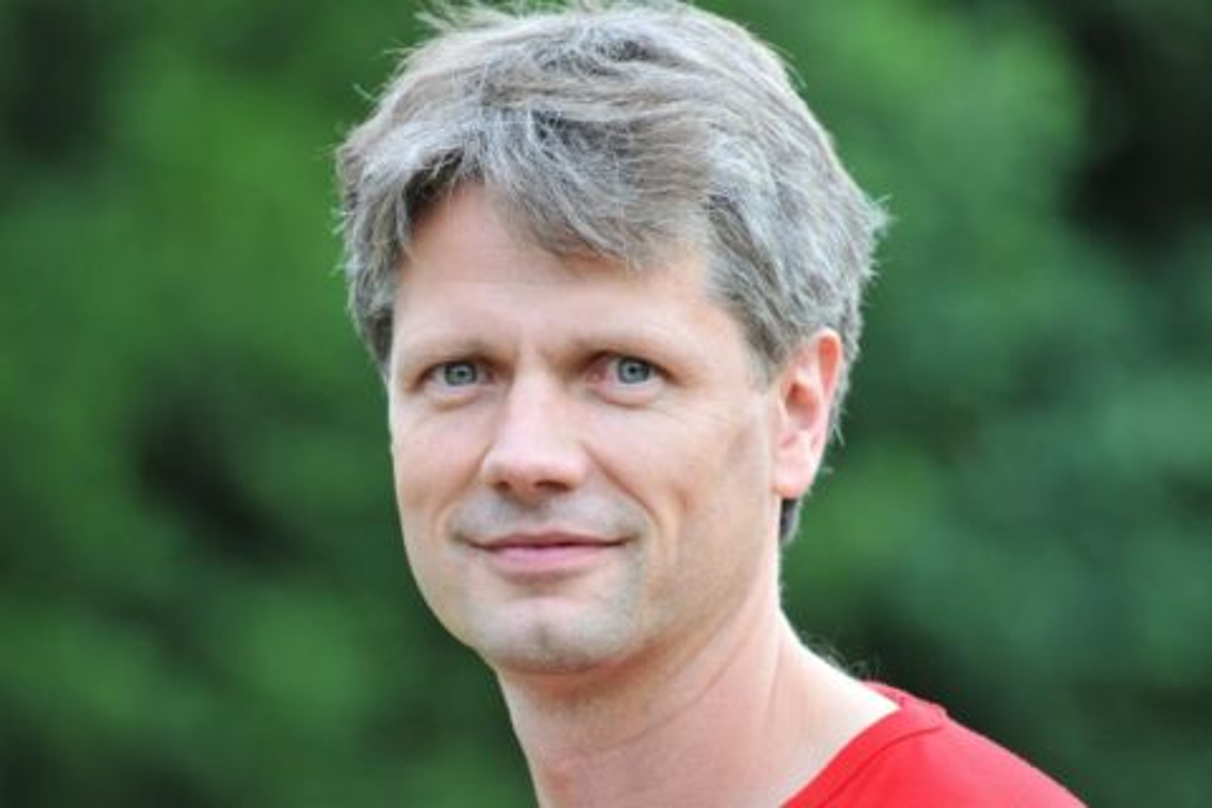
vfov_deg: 5.0
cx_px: 606
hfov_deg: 7.4
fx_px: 9342
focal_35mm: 278
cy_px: 404
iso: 720
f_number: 4
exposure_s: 1/320
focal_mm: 185
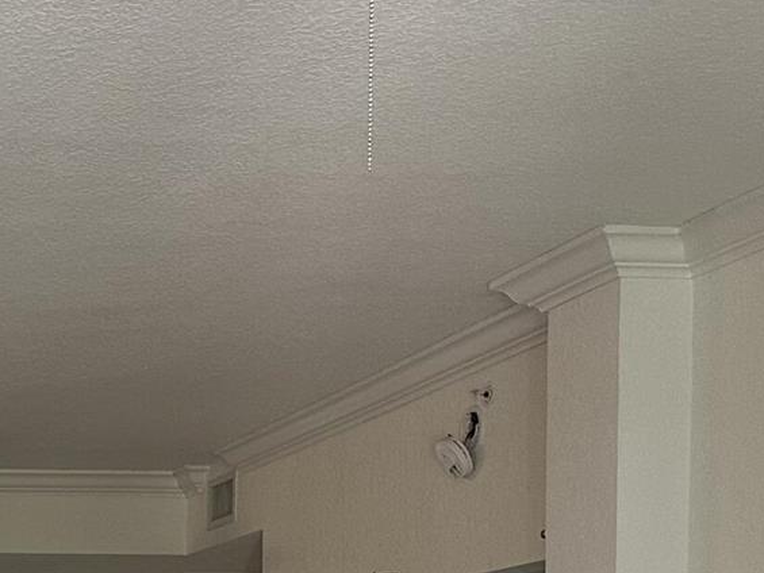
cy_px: 769
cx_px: -357
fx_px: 1921
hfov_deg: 19.7
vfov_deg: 16.0
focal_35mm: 87
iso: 250
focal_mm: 6.86
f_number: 1.78
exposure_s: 1/98
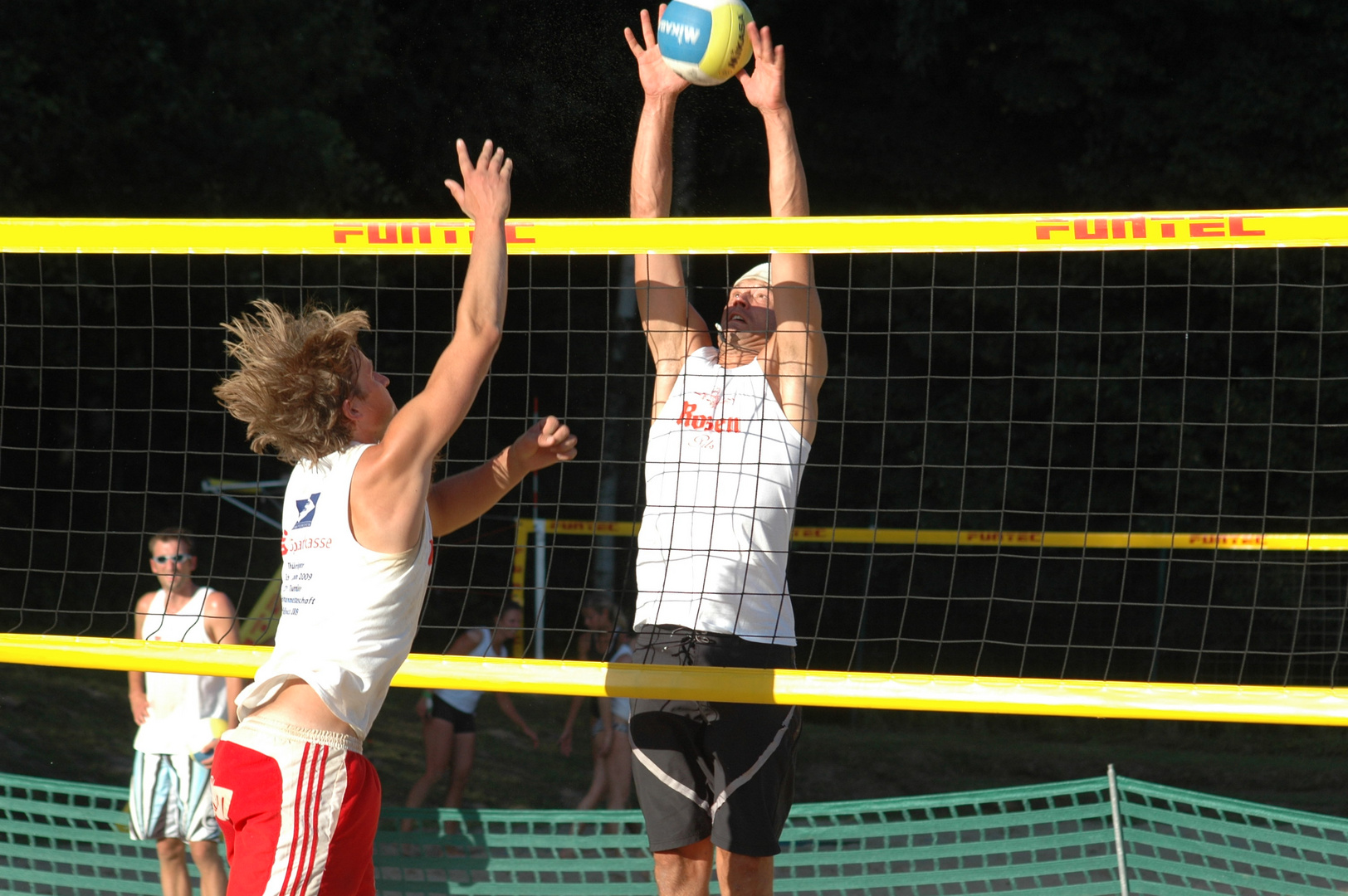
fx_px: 5612
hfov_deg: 13.7
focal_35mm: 150
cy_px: 448
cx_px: 674
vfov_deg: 9.1
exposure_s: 1/500
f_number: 6.3
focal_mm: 100
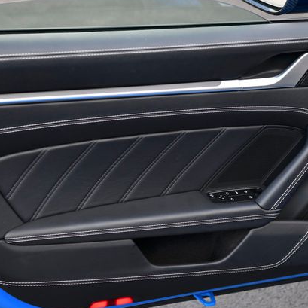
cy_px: 154
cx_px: 202
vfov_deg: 18.7
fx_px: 936
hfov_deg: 18.6
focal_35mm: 93
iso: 400
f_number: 6.3
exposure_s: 1/60
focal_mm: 70
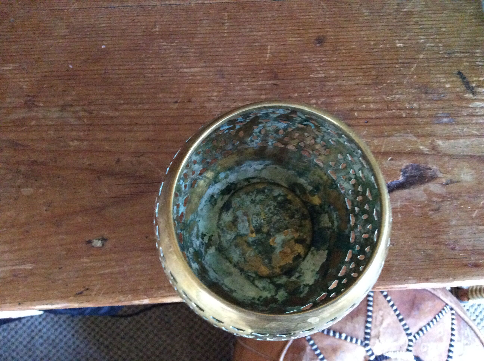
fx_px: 447
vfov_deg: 44.1
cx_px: 242
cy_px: 180
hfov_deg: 56.9
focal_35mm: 32
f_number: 2.4
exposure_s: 1/17
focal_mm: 3.3
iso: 500
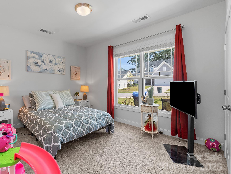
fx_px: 113
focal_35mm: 17
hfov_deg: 90.2
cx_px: 96
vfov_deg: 74.7
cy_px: 87
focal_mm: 10
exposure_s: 1/2
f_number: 8
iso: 250
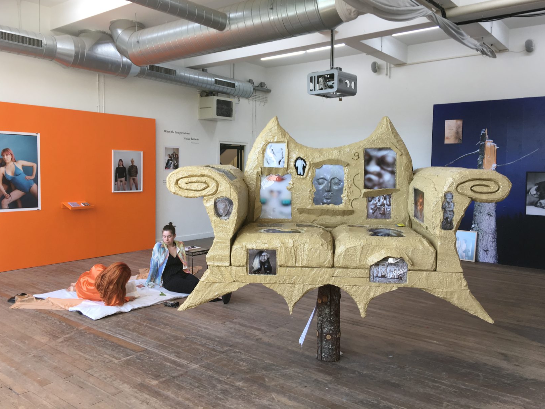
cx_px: 269
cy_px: 198
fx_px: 472
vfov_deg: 46.8
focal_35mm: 30
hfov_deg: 60.0
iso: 25
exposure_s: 1/50
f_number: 2.2
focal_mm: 4.15
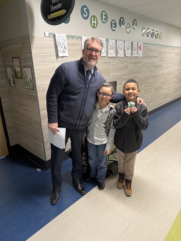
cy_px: 120
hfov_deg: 56.8
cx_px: 90
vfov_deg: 71.6
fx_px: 167
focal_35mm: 24
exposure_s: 1/60
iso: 200
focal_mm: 6.76
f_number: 1.78
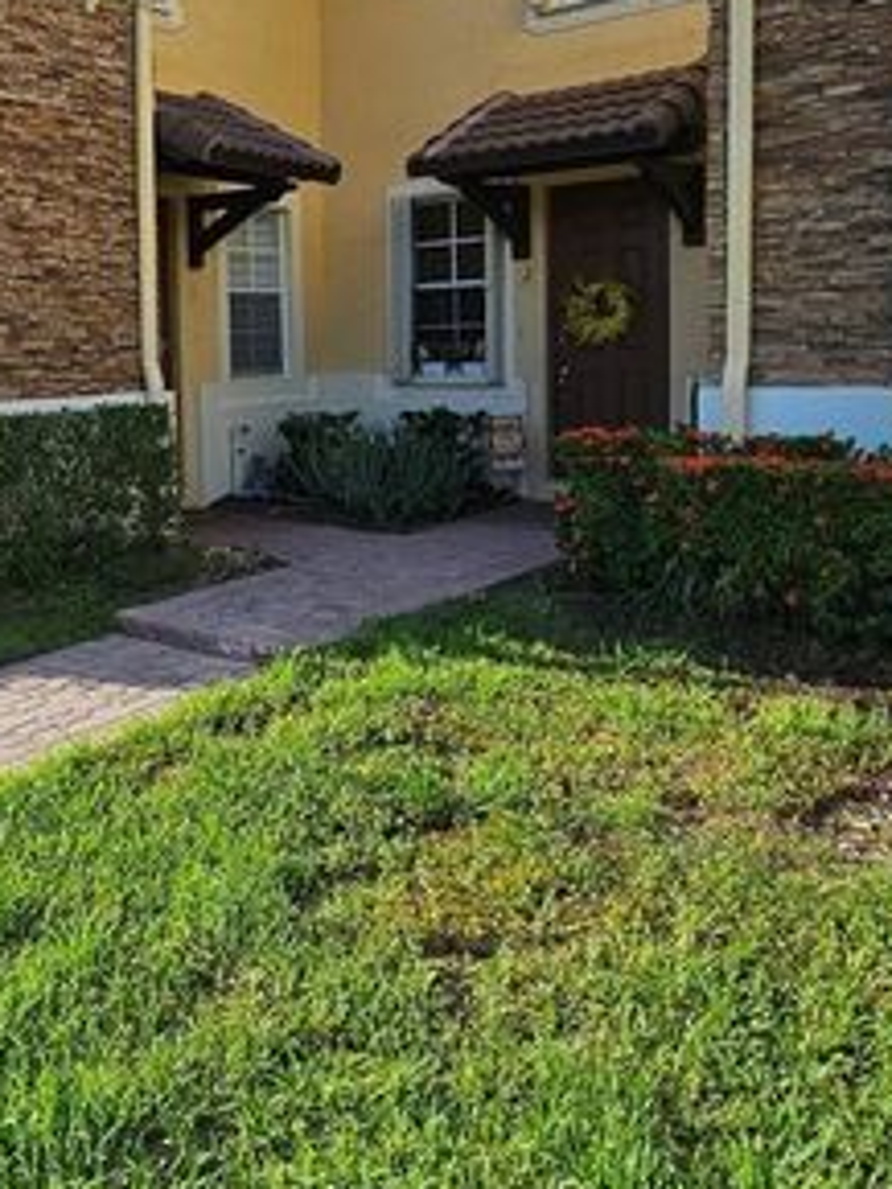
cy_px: 405
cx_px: 136
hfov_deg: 43.8
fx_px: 1030
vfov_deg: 58.7
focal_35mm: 30
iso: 50
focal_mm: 2.2
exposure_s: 1/1610
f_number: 2.2
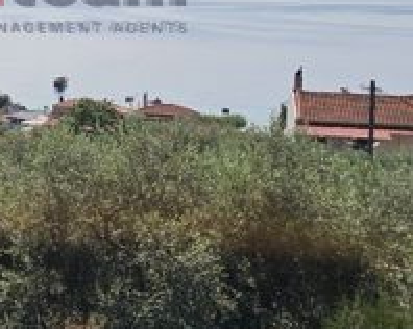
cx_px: -82
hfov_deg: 22.1
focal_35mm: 80
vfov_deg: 18.8
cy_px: 23
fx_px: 977
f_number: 1.7
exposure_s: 1/1920
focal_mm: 6.3
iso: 10
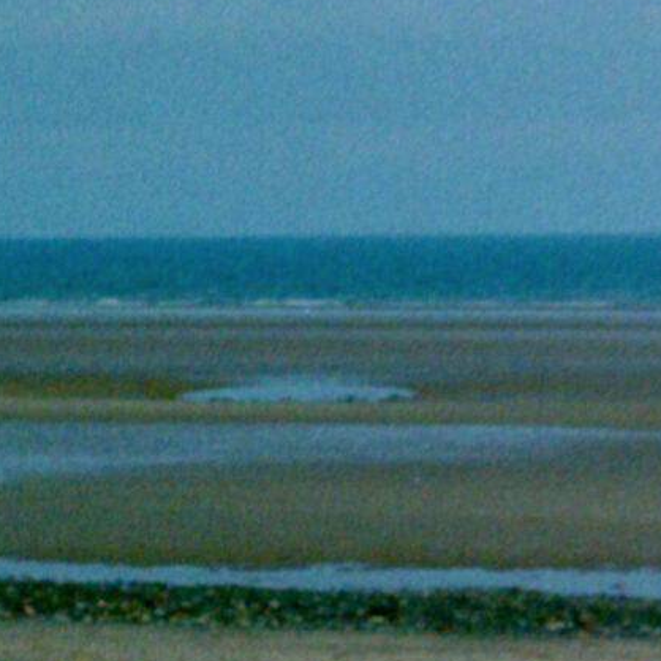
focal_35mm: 312
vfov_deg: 5.6
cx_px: -995
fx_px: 6740
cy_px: 894
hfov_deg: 5.4
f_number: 8
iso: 100
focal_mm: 60
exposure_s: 1/2.5
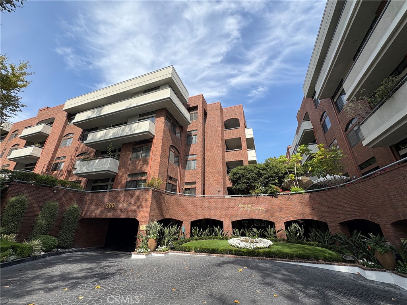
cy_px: 152
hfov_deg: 102.1
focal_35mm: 14
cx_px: 204
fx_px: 165
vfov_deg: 85.7
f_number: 2.2
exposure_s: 1/1020
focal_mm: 2.22
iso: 40
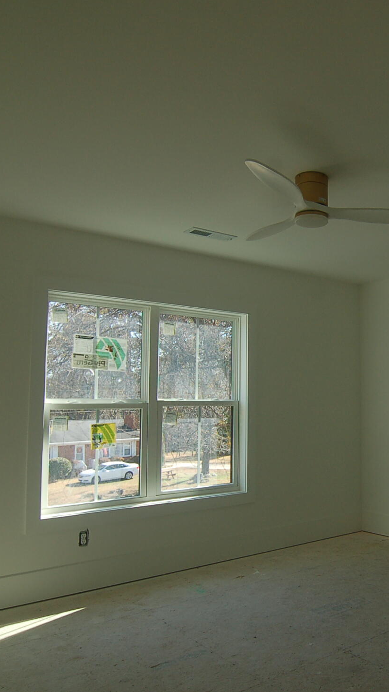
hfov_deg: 38.1
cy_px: 353
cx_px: 334
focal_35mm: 29
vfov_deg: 66.1
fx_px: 532
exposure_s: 1/125
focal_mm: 12
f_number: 5.6
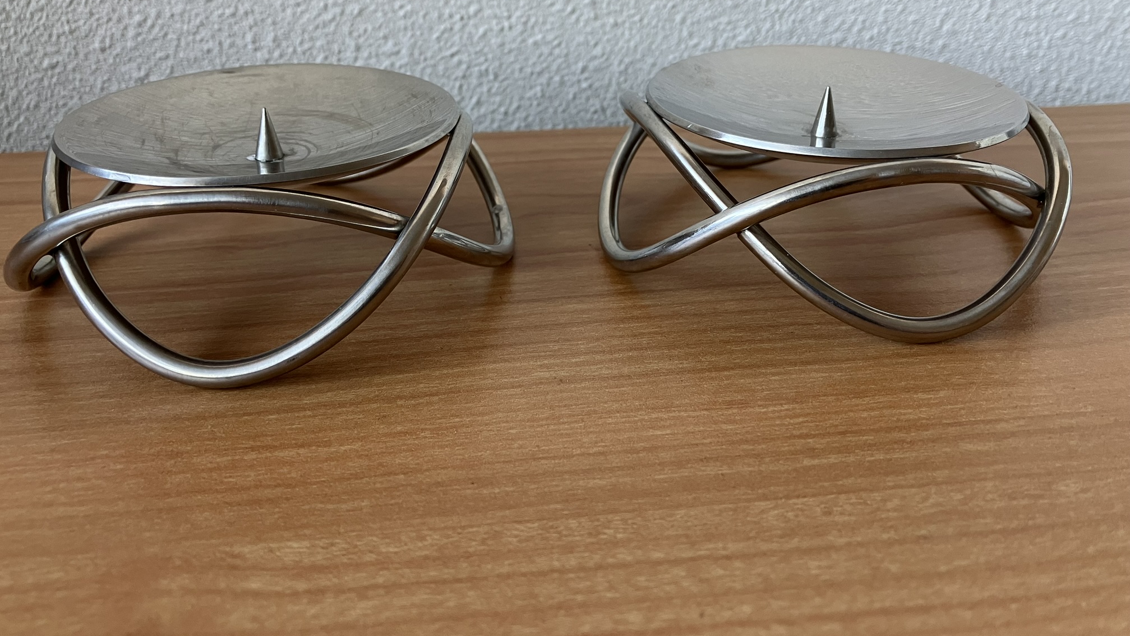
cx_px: 556
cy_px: 208
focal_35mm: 31
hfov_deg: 62.6
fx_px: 929
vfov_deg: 37.4
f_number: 1.8
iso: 80
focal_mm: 3.99
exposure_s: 1/72
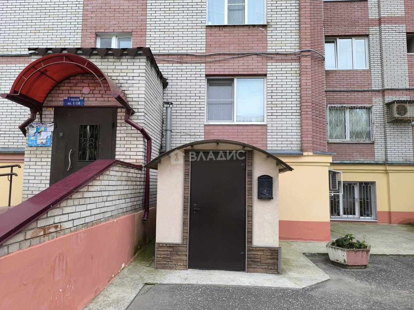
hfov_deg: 73.9
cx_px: 207
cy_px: 155
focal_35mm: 23
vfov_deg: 58.9
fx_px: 275
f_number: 1.65
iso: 50
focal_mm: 6.14
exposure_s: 1/186
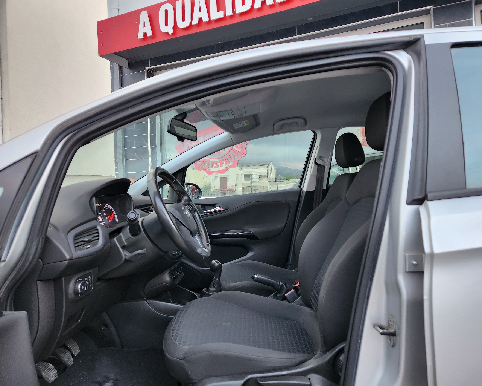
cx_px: 257
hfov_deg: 70.2
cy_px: 193
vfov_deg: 58.8
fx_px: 342
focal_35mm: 24
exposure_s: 1/100
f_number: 1.8
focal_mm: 5.4
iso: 320
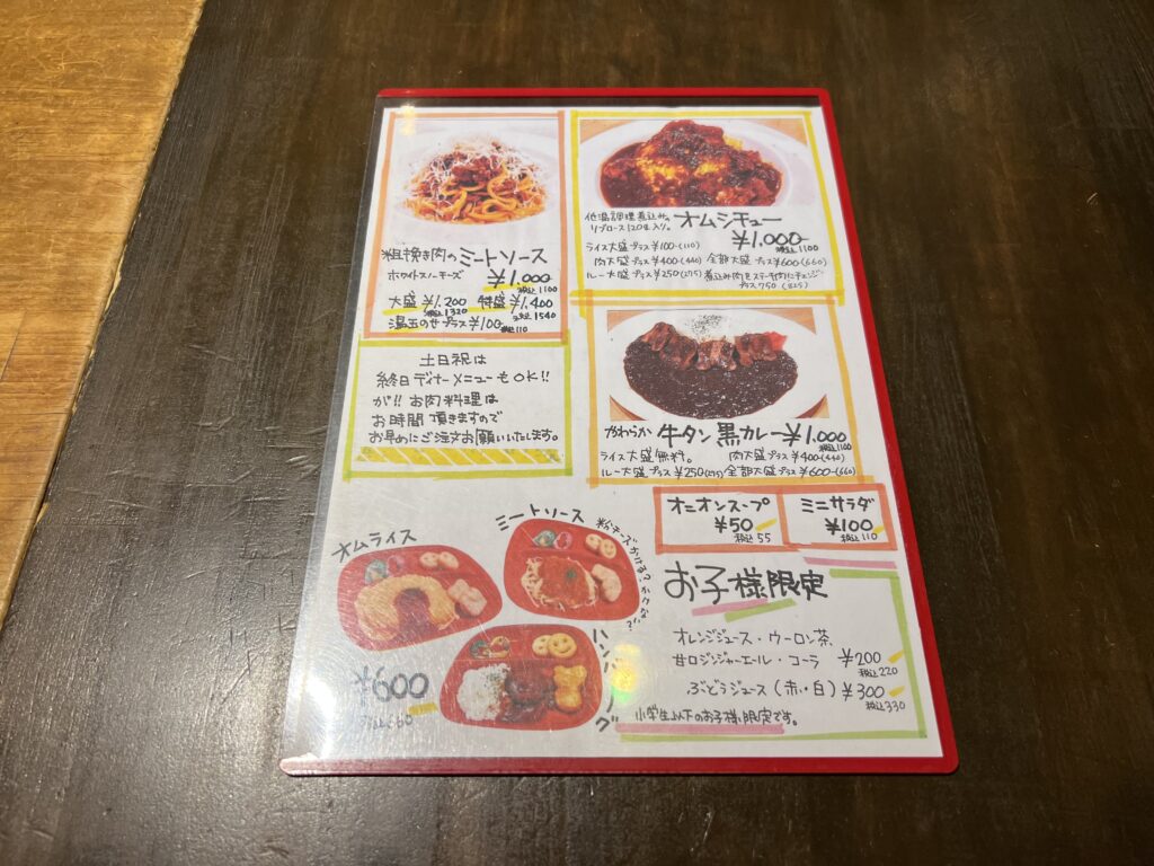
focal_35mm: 26
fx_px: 867
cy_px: 433
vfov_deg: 53.1
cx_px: 577
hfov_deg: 67.3
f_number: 1.5
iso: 100
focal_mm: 5.7
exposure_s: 1/100
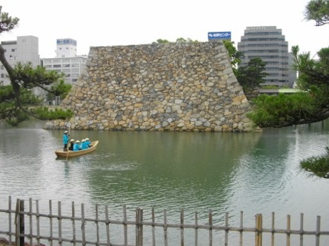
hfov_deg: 51.3
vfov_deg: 39.6
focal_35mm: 36
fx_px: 342
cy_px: 108
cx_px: 174
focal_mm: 5.7
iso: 100
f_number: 5.5
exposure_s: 1/200
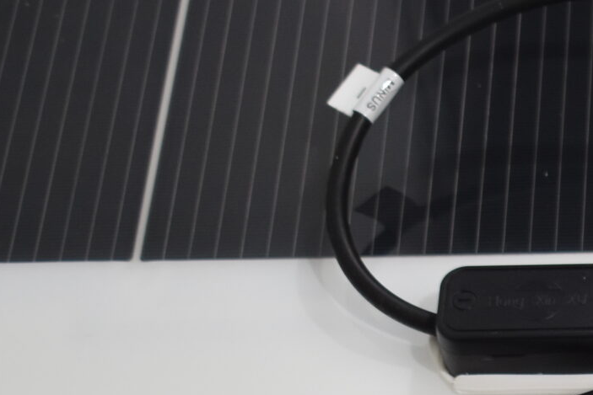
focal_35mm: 153
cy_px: 490
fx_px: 2521
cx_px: 805
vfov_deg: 8.9
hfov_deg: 12.9
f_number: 4.2
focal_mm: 28
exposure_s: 1/250
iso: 560
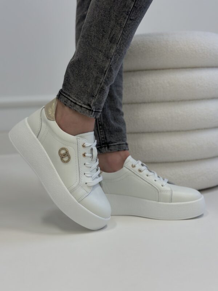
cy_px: 146
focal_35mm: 48
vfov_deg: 39.7
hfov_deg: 30.3
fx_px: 403
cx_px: 109
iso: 80
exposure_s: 1/100
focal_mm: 6.86
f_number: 1.78
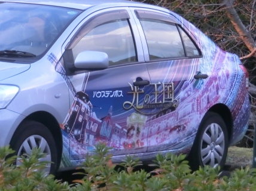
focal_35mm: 166
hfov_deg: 11.9
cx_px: 128
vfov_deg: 8.9
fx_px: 1226
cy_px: 96
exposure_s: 1/100
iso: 400
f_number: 5.9
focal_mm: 29.44
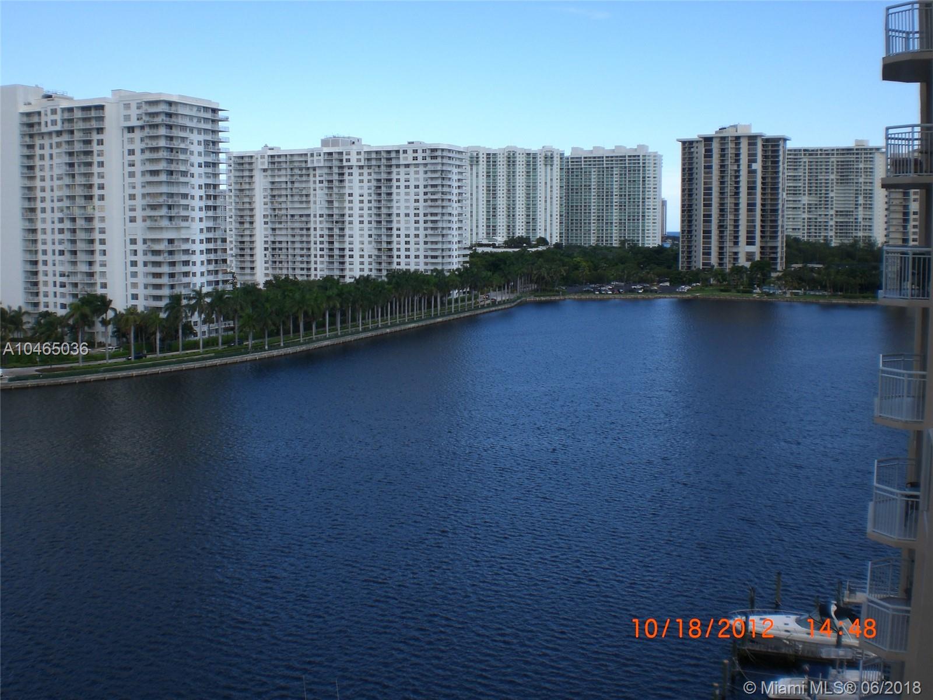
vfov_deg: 37.7
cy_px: 350
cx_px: 466
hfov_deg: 49.0
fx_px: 1024
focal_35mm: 38
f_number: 4.4
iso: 50
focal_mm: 6.3
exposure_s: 1/250
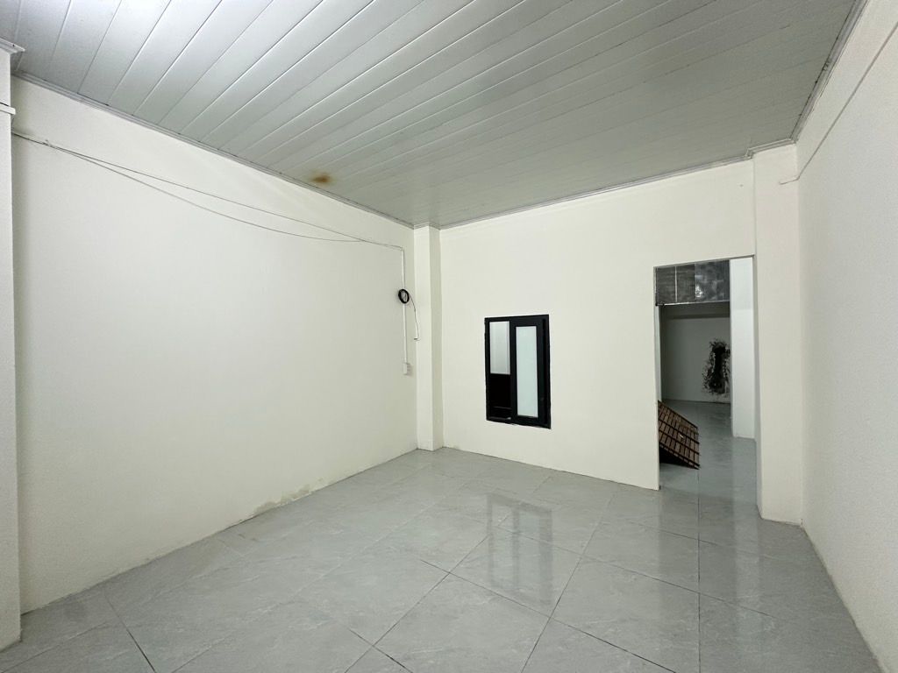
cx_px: 449
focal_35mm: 14
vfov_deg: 85.7
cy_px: 336
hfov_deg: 102.1
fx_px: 363
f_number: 2.2
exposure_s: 1/100
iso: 200
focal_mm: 2.22
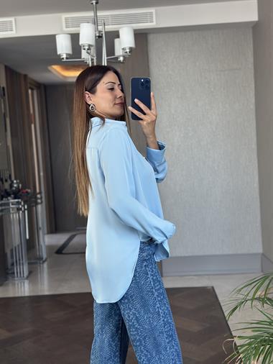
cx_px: 136
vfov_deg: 39.6
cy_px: 182
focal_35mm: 48
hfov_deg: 30.3
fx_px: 504
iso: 125
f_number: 1.78
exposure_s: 1/121
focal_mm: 6.86
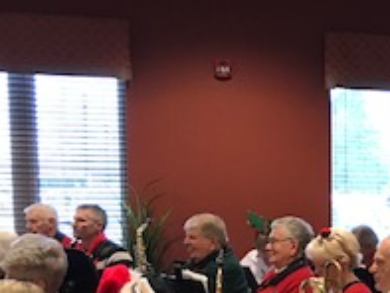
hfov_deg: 19.9
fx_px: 1026
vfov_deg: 15.8
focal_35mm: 91
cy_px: 327
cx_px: 499
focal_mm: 3.99
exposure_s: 1/15
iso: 80
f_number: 1.8
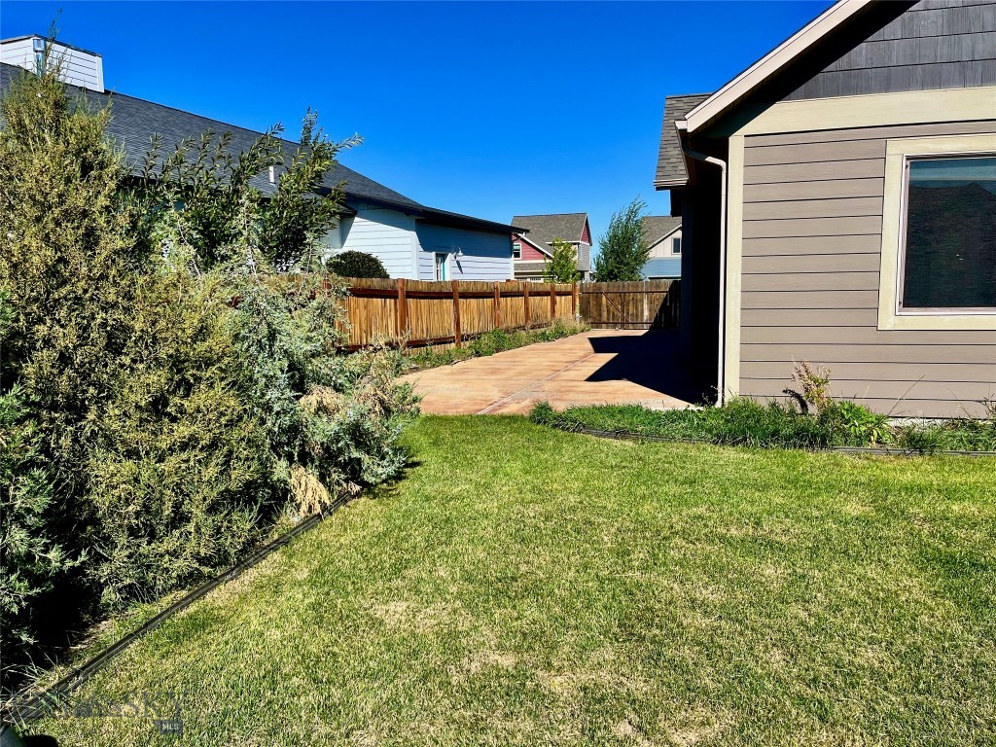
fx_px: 748
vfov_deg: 53.1
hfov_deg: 67.3
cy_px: 374
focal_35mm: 26
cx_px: 498
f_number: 1.6
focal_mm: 5.1
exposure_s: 1/3745
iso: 50
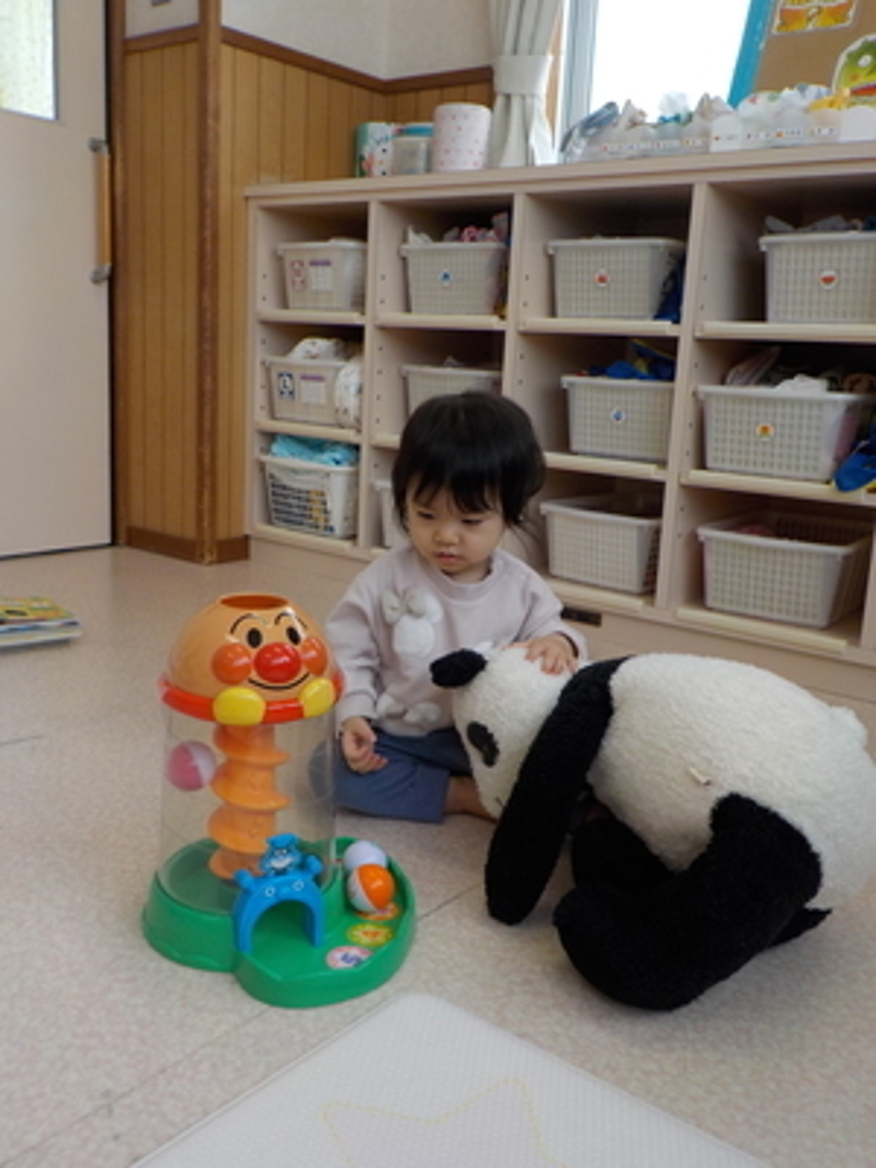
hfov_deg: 46.8
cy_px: 584
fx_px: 1012
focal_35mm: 30
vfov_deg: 60.0
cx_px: 438
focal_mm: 4.1
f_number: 3.3
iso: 125
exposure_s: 1/160
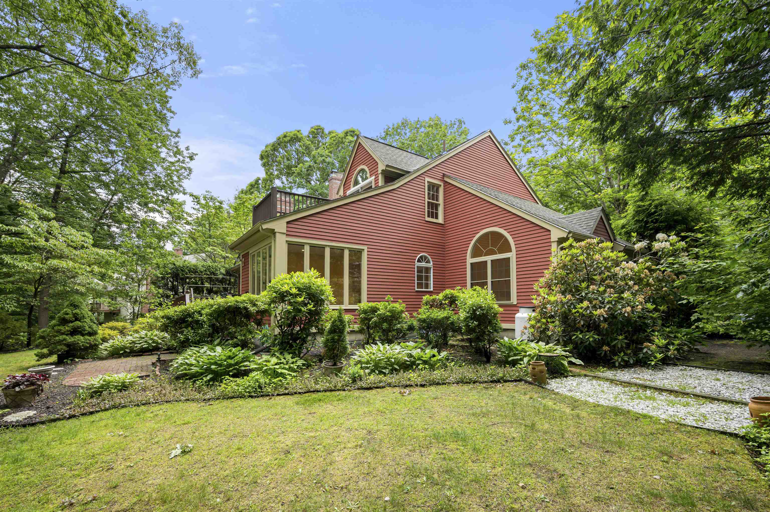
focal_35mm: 15
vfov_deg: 77.2
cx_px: 385
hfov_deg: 100.4
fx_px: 321
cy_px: 256
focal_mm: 15
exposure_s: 1/10
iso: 250
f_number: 7.1
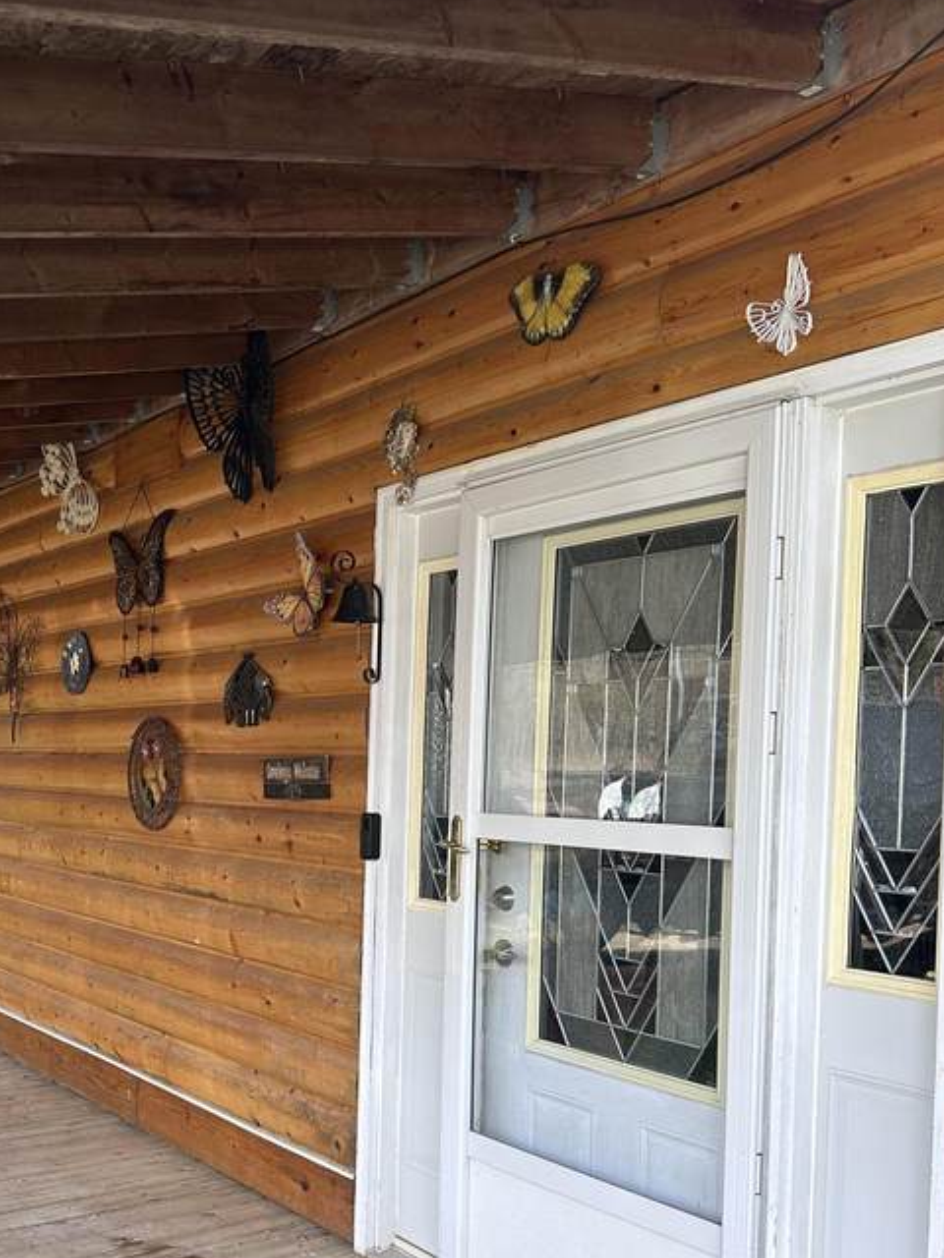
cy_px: 818
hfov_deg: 39.0
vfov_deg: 50.6
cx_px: 291
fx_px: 1309
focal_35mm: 36
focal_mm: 6.86
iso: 80
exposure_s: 1/482
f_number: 1.78
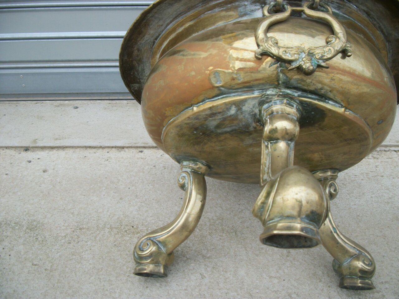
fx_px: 369
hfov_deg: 56.8
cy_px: 150
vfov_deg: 44.2
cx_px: 200
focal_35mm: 32
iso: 80
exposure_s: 1/80
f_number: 8.8
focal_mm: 5.7
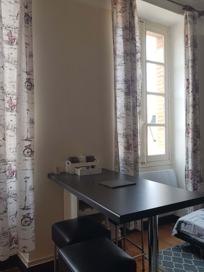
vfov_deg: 67.3
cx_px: 102
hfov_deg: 53.1
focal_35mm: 26
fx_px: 204
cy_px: 136
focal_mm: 4.2
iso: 50
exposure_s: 1/114
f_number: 1.7
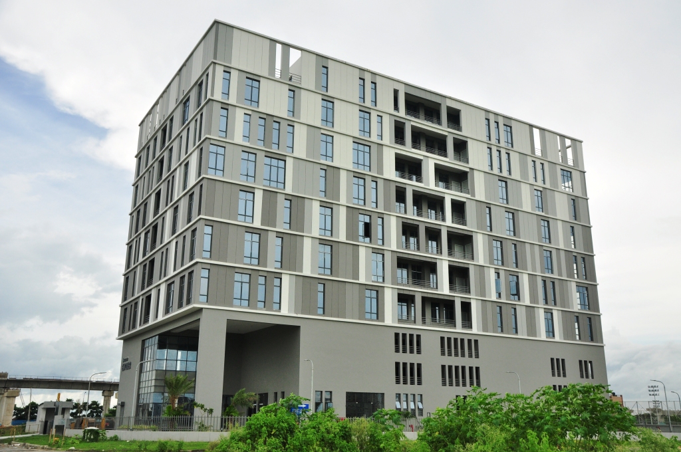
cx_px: 340
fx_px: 623
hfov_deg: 57.3
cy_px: 226
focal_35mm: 33
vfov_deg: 39.9
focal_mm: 22
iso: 640
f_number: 6.3
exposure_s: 1/2000
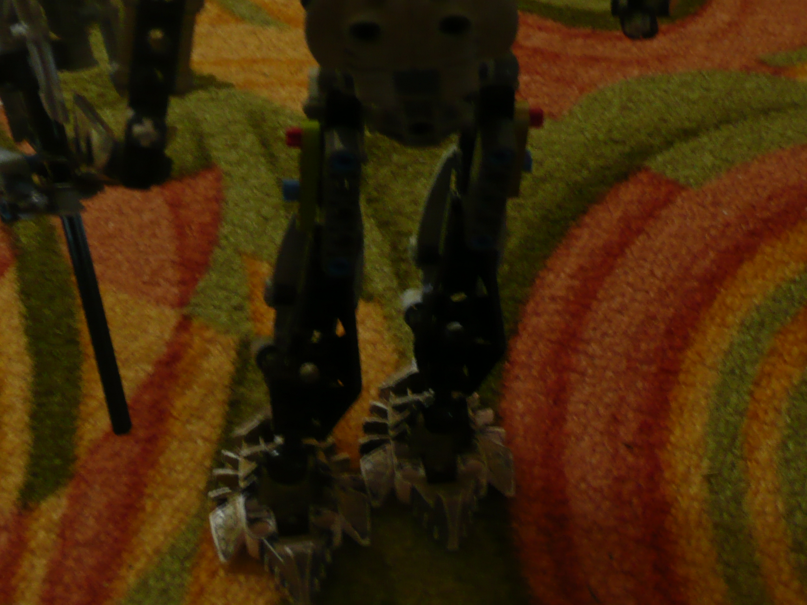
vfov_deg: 22.9
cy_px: 302
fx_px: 1492
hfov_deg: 30.3
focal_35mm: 64
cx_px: 404
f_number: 4
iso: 200
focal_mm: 7
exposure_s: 1/10
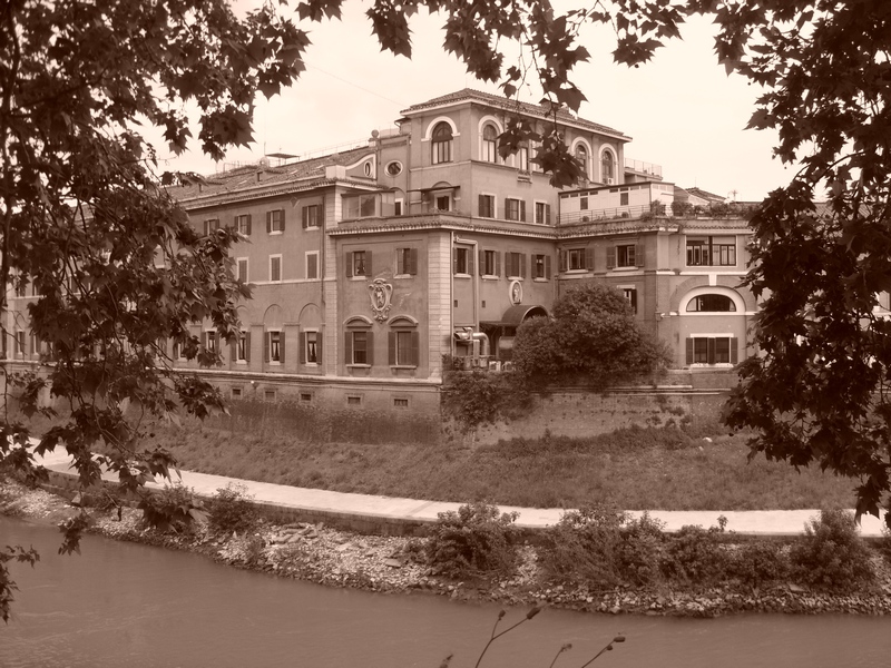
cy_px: 334
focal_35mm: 38
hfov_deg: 49.0
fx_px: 978
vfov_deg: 37.7
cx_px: 446
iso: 50
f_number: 2.8
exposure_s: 1/168
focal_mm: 6.3
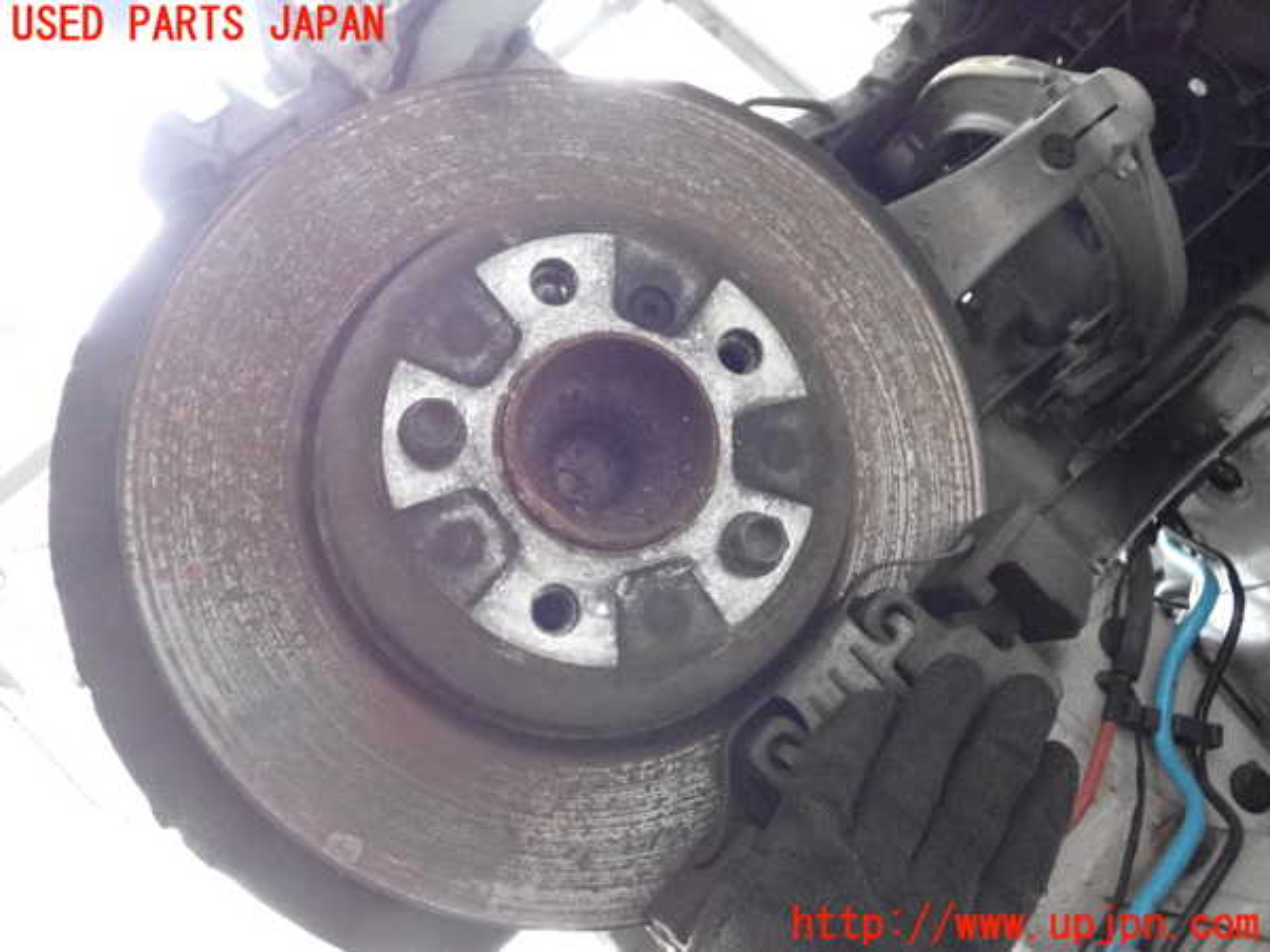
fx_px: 1174
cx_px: 635
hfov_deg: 56.8
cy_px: 476
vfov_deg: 44.2
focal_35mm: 32
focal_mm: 5.79
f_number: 2.4
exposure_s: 1/125
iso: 2000
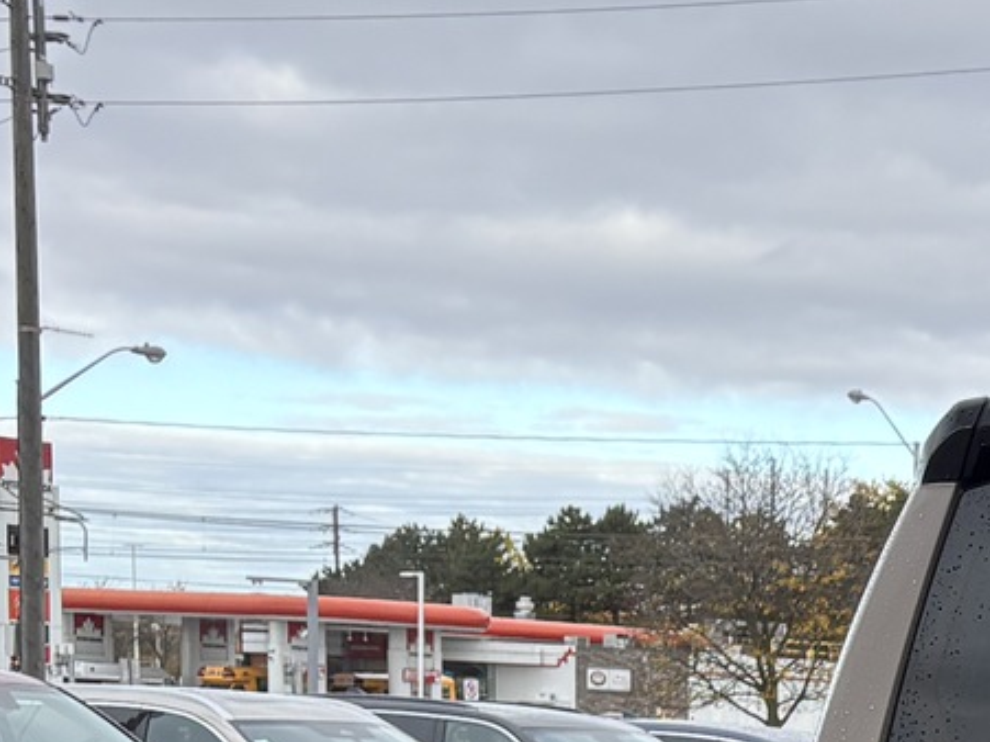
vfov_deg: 11.7
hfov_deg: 15.4
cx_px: 1499
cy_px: 1264
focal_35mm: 118
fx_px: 3374
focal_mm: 5.96
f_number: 1.6
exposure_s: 1/858
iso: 50
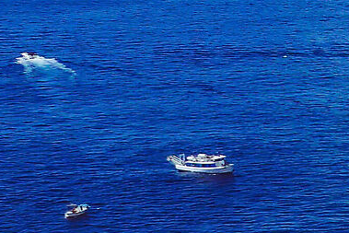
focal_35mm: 152
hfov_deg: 9.7
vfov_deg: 9.0
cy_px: 171
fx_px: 1474
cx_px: 1102
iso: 200
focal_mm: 10.9
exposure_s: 1/500
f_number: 8
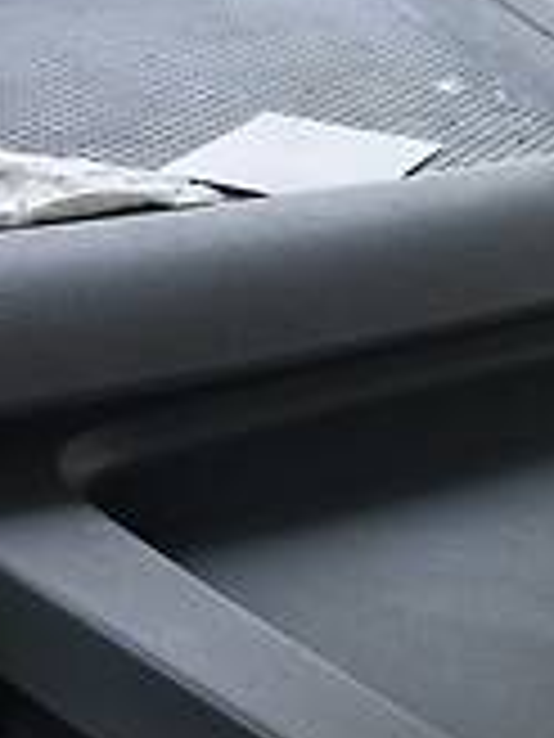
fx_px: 2262
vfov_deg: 18.4
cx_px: 721
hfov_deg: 13.5
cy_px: 558
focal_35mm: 106
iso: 32
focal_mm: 4.2
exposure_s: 1/100
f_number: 2.2
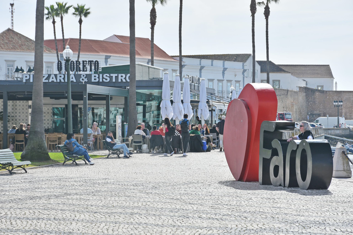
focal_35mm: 128
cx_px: 176
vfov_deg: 10.8
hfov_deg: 16.1
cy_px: 118
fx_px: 1250
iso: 200
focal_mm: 85
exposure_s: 1/400
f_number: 8
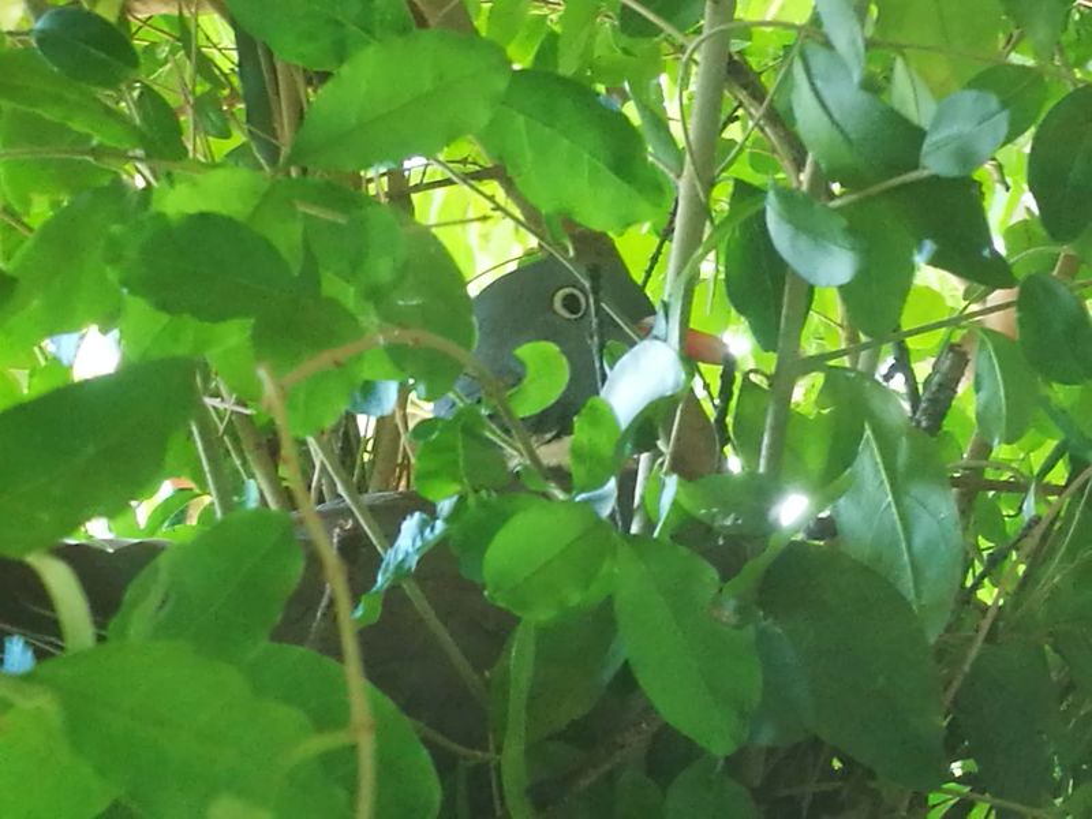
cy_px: 410
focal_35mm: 108
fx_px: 3407
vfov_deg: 13.7
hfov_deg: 18.2
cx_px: 546
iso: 200
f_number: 2.2
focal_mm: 4.5
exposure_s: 1/33.3
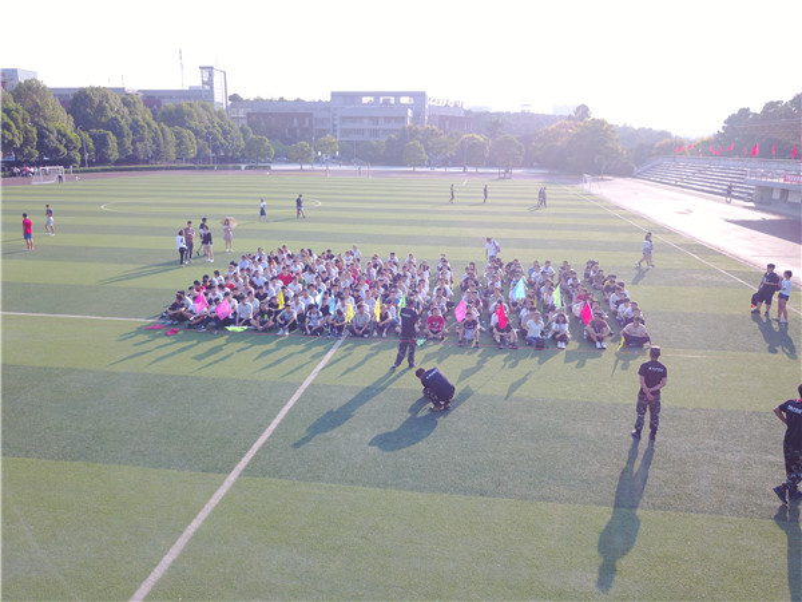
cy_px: 301
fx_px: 602
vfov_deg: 53.1
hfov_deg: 67.3
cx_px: 401
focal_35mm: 26
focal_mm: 4.7
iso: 100
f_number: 2.2
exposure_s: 1/400
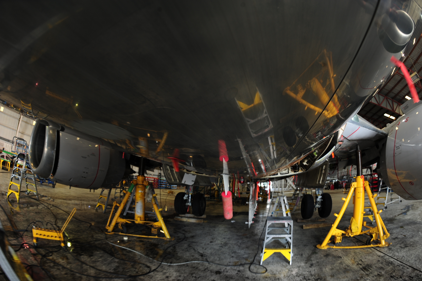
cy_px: 140
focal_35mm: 16
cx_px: 211
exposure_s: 1/50
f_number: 5.6
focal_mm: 16
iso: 320
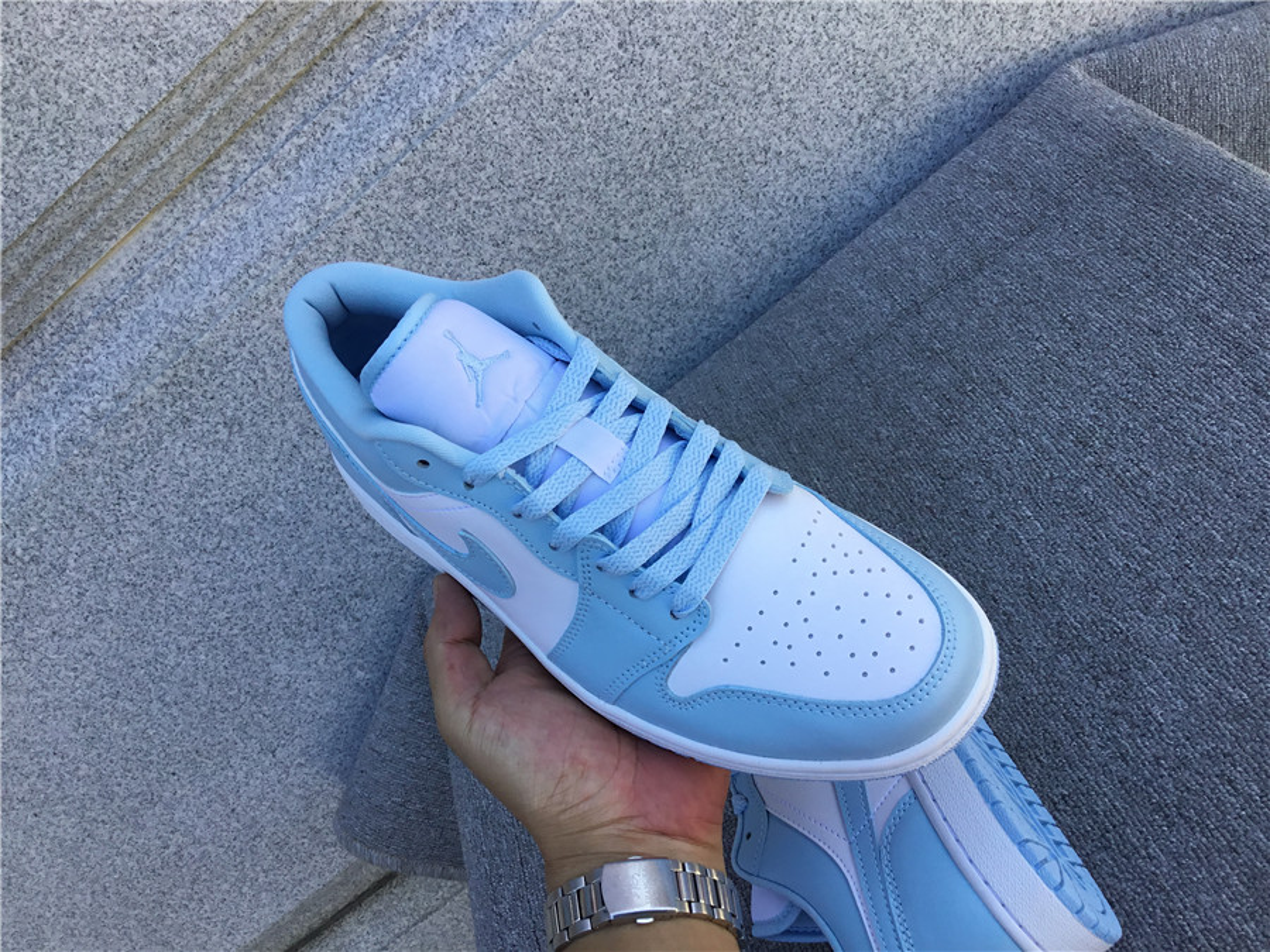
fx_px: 1137
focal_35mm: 31
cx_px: 635
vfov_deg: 45.4
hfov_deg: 58.4
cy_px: 476
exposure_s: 1/365
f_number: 2.4
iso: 25
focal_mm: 3.3
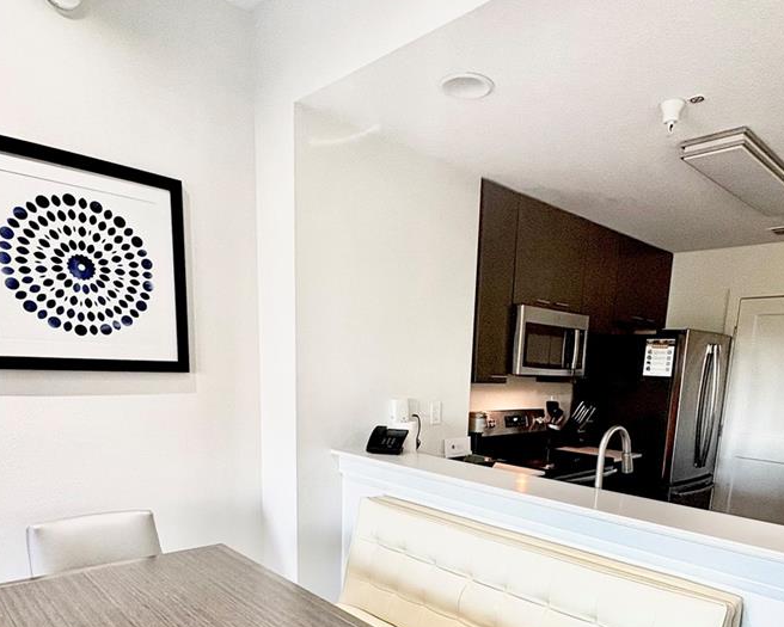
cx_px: 429
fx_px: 580
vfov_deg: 53.9
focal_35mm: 25
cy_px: 478
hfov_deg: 67.9
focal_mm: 2.22
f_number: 2.2
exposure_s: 1/60
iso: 160
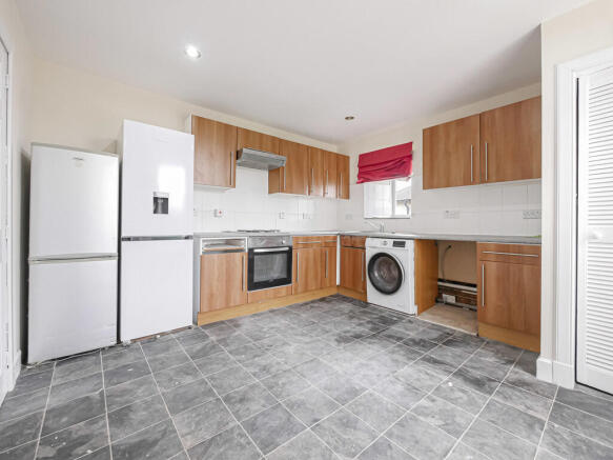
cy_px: 230
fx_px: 248
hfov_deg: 102.1
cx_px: 306
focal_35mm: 14
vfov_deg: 85.7
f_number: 4
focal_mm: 7
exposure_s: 1/60
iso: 1600
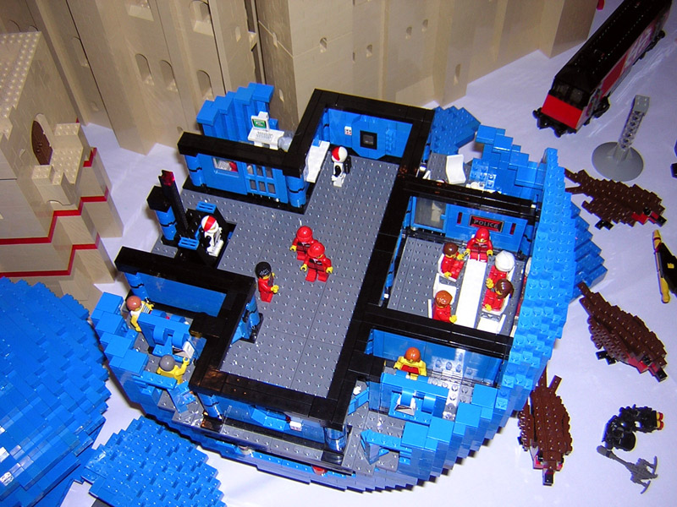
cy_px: 254
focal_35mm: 36
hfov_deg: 51.4
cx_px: 338
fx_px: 704
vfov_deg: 39.7
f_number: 2.6
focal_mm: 4.7
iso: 100
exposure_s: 1/60.1
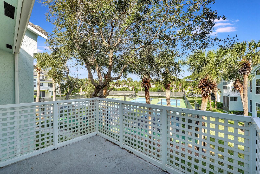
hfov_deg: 96.7
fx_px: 116
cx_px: 130
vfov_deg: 73.8
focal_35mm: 16
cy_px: 87
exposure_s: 1/250
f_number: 11
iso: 320
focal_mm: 16
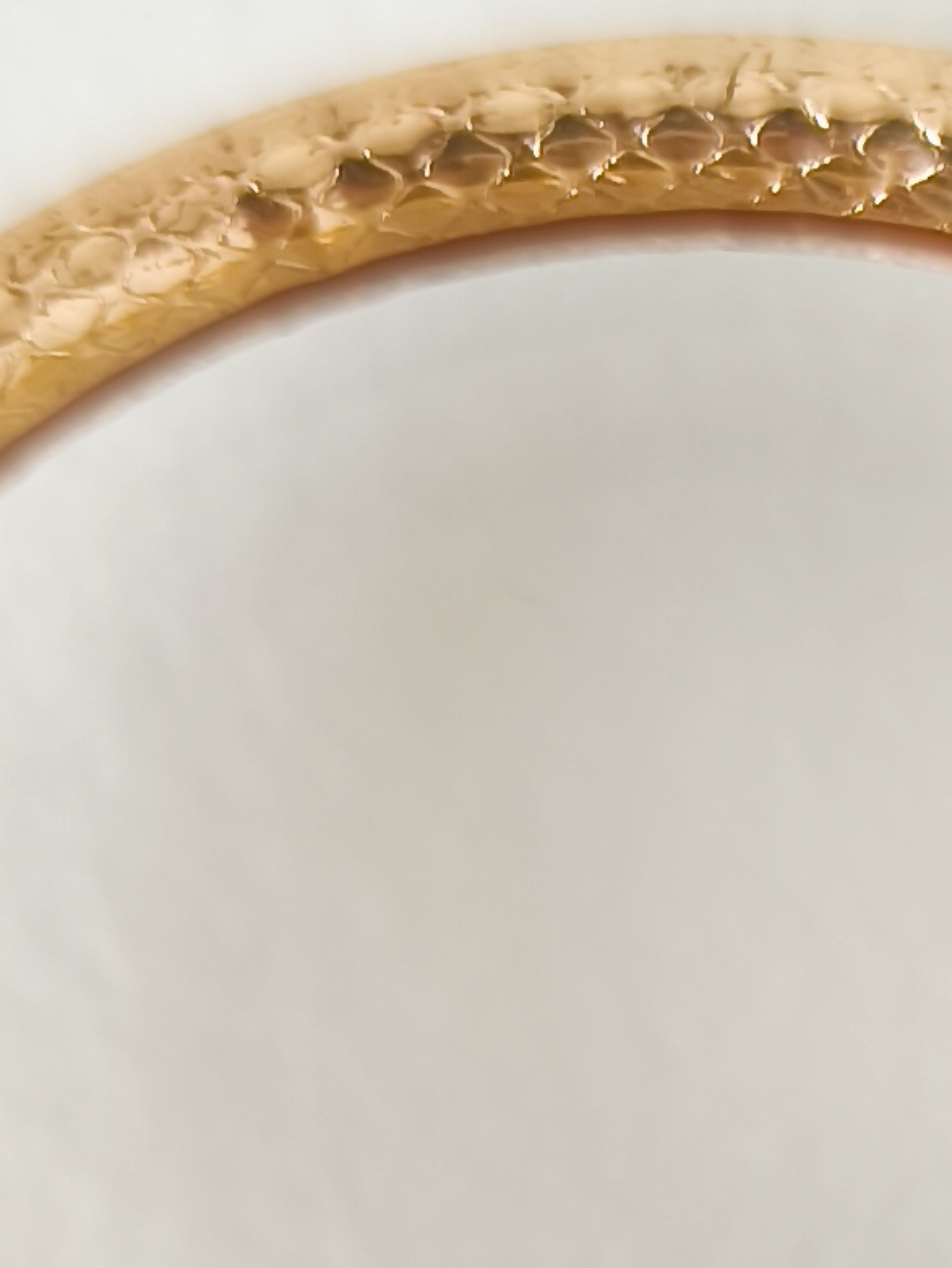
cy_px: 1581
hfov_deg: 12.2
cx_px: 1043
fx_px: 4398
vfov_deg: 15.7
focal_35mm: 120
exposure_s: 1/30
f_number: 1.65
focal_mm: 6.14
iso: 50
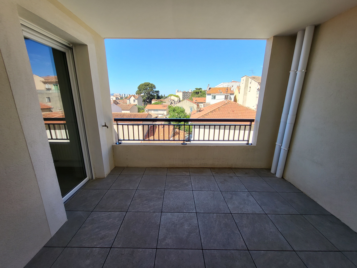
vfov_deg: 89.9
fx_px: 134
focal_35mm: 13
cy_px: 134
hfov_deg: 106.2
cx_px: 178
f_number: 2.2
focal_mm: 1.74
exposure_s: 1/414
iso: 32
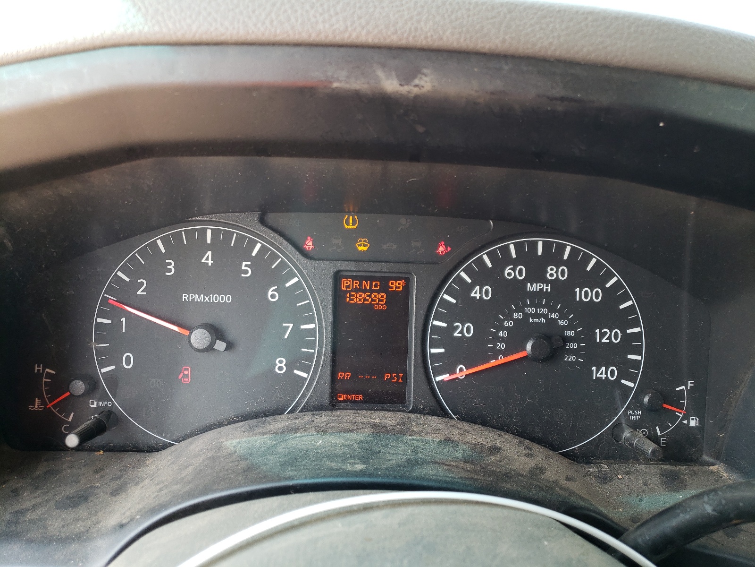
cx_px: 378
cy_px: 284
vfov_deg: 53.1
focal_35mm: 26
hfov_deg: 67.3
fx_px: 567
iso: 50
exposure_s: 1/104
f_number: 1.5
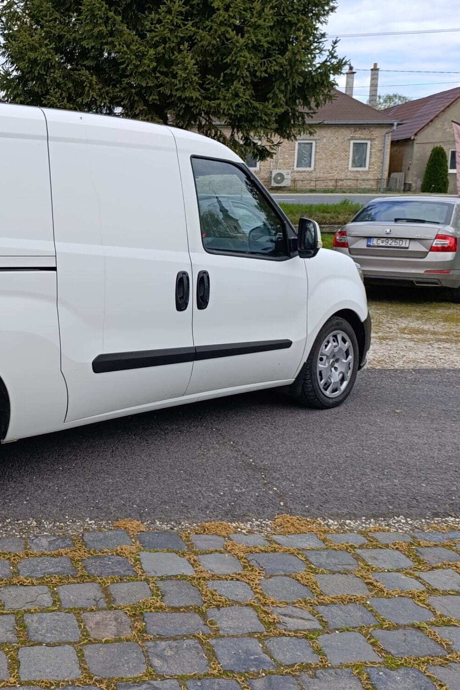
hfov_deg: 30.6
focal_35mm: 41
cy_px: 318
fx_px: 786
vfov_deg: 47.4
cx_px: 13
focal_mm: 6.14
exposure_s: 1/472
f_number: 1.6
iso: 50
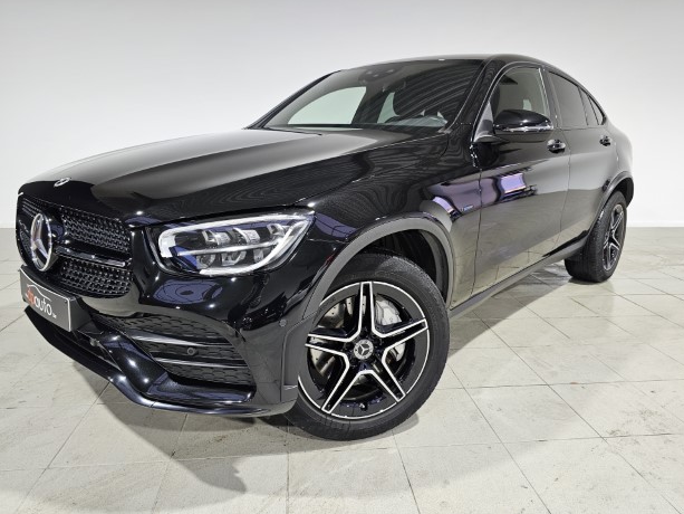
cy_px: 256
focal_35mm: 24
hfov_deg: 71.6
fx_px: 474
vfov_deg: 56.8
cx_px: 339
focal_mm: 6.3
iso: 200
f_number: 1.7
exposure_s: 1/100
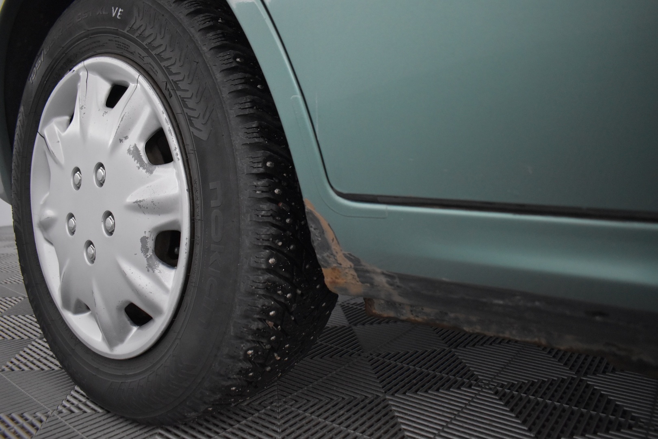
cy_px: 220
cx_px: 329
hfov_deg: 67.4
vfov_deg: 47.9
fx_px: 493
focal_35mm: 27
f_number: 3.5
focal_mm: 18
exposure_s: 1/60
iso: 2500
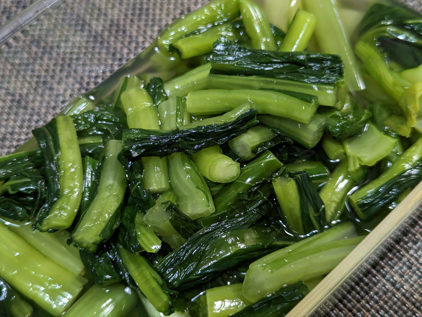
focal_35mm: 48
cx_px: 211
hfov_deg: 39.6
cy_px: 158
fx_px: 586
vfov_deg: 30.3
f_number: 1.85
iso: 930
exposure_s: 1/60.1
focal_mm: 6.81
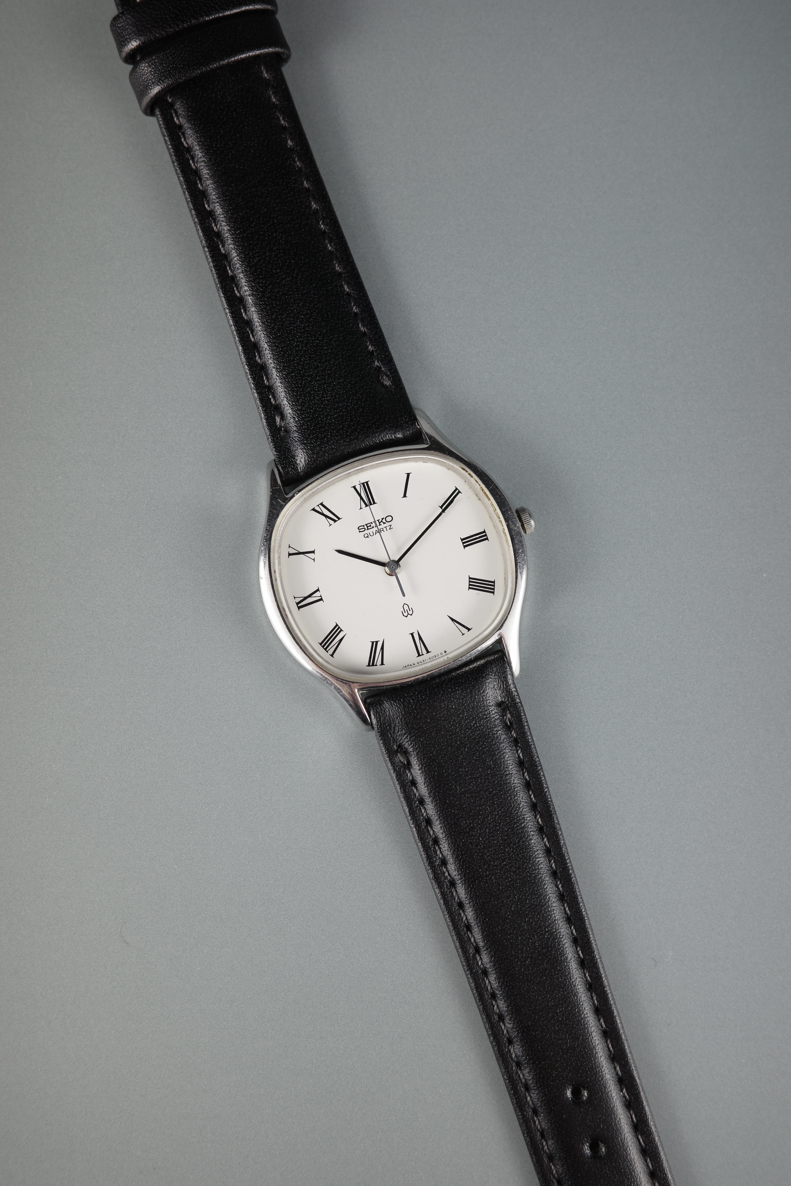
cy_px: 593
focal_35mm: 40
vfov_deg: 48.5
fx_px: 1318
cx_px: 396
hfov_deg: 33.4
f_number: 4
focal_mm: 26
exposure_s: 1/60
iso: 200
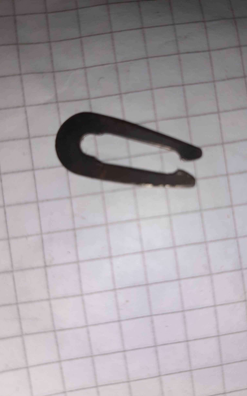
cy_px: 192
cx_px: 149
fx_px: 312
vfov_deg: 64.6
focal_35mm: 29
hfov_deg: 42.9
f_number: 1.7
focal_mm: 3.93
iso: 320
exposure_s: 1/25
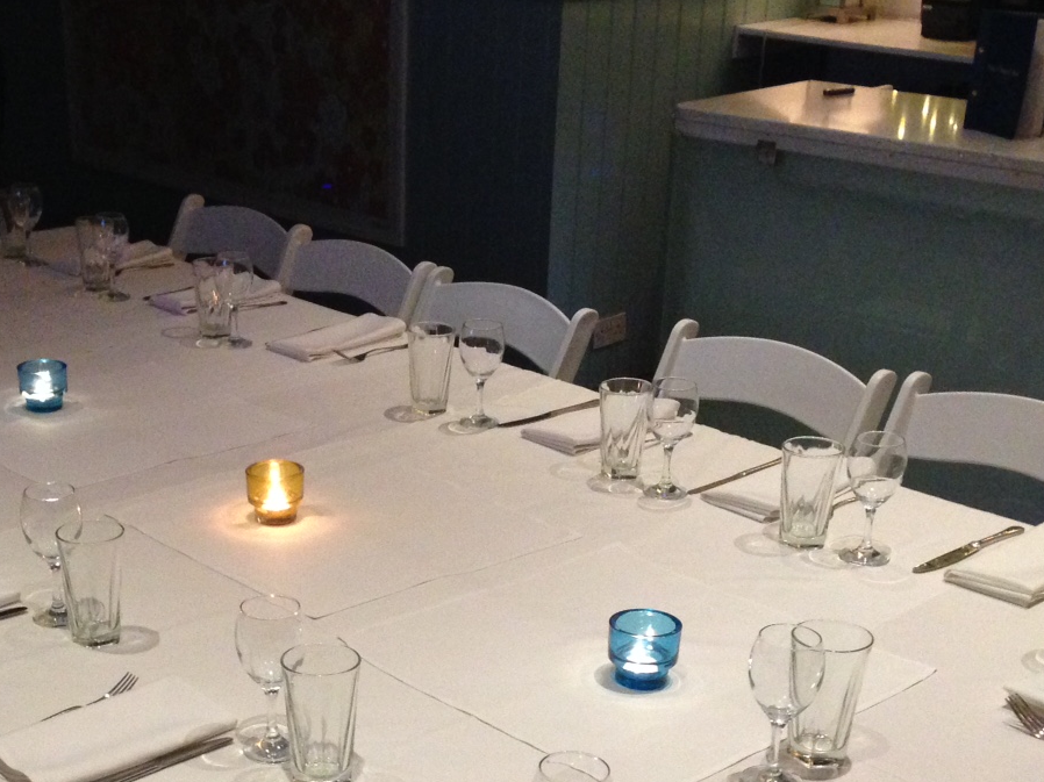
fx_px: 1809
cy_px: 653
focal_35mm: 60
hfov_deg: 31.9
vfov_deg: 23.9
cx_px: 331
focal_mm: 4.12
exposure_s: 1/20
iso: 400
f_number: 2.4
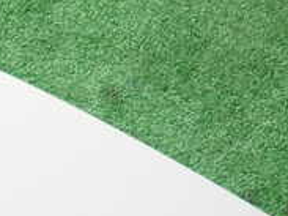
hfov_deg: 21.2
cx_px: -107
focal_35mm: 82
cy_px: 177
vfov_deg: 17.8
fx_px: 682
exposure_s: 1/60
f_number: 2
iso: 160
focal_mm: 4.5
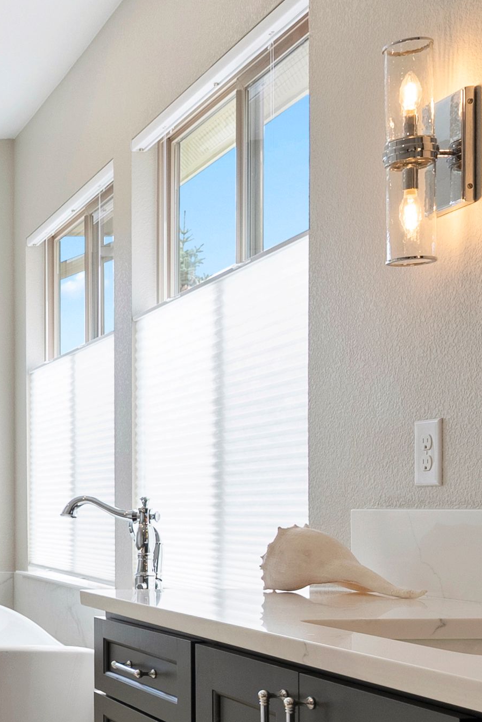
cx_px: -268
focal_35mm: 60
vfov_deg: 32.9
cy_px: 517
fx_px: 1204
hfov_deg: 19.4
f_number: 8
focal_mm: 19
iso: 500
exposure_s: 1/50
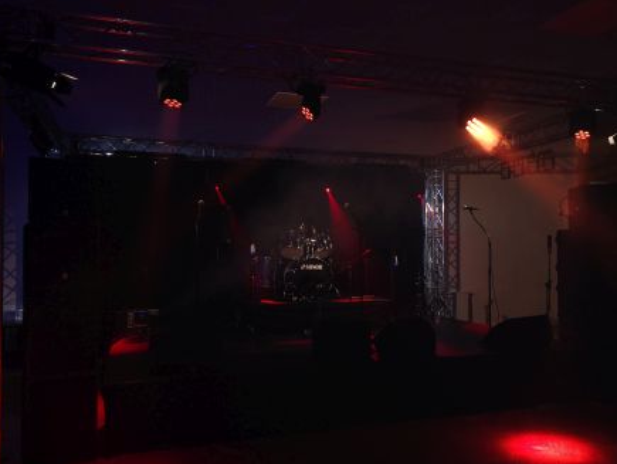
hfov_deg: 58.3
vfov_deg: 45.5
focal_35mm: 31
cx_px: 321
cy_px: 242
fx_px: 553
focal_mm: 3.95
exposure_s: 1/50
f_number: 1.8
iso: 80
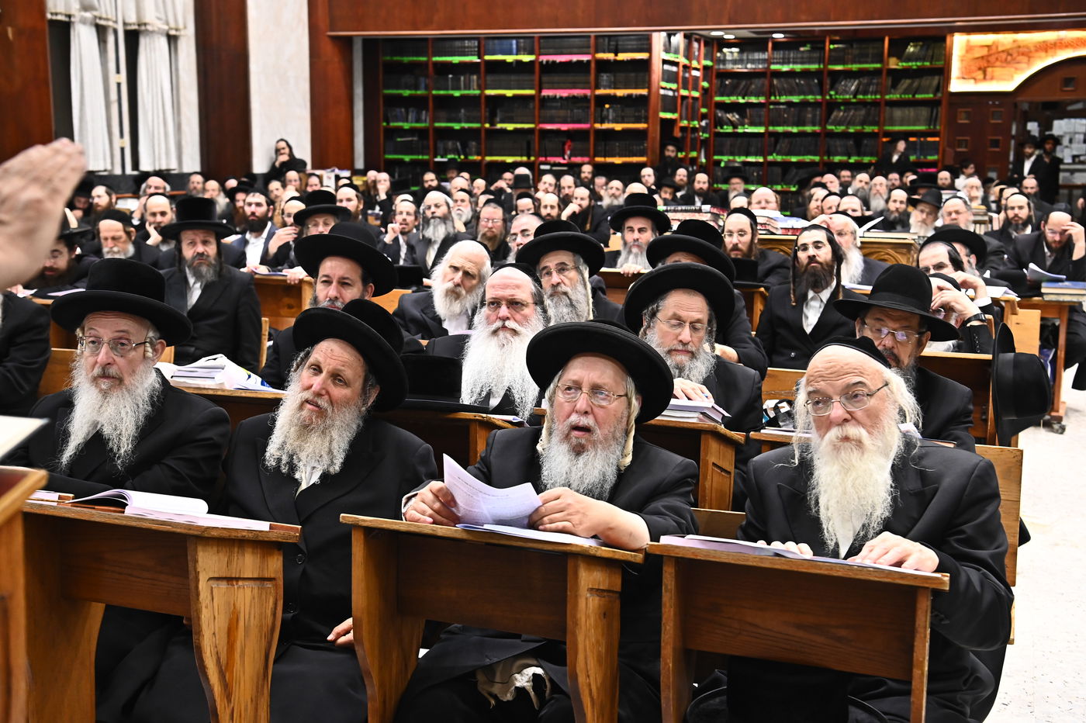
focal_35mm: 48
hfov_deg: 41.1
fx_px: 1447
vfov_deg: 28.0
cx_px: 543
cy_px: 362
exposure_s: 1/200
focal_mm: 48
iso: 2500
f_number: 5
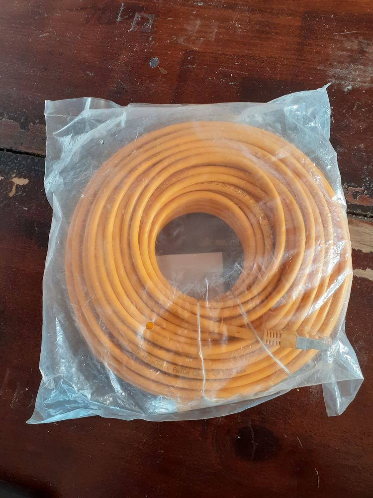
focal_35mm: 27
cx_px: 186
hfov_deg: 51.4
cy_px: 249
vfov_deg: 65.3
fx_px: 388
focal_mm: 3.6
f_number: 1.9
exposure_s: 1/50
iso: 80
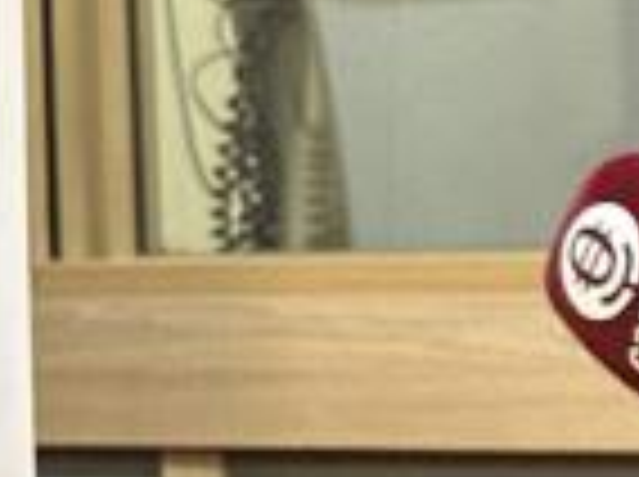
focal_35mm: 254
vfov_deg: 5.8
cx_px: -770
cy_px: 182
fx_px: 4681
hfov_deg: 7.4
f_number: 1.78
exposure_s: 1/50
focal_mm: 6.86
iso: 200
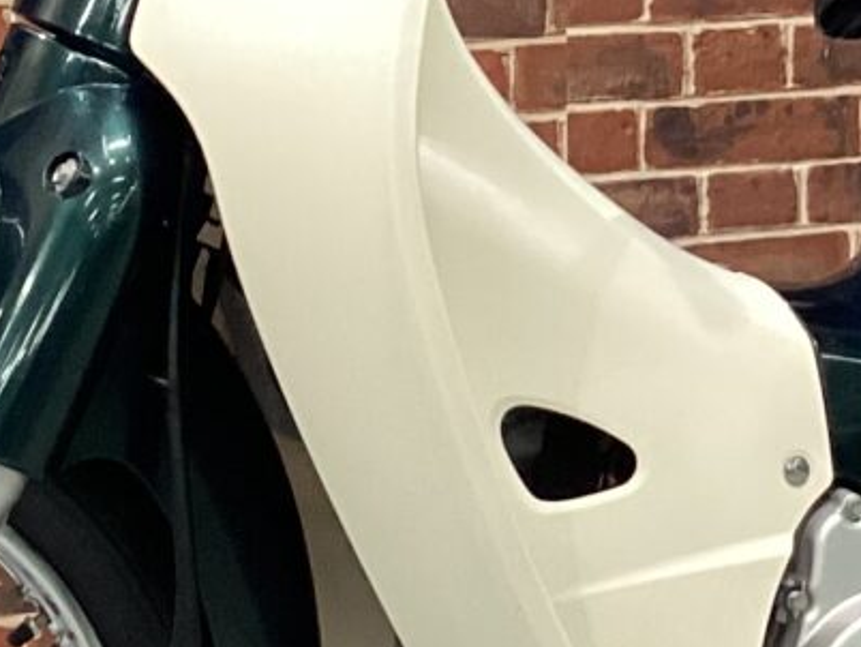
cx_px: 484
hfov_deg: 13.3
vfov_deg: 9.9
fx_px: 3683
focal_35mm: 148
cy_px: -54
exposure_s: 1/50
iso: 250
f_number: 2.4
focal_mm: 3.3
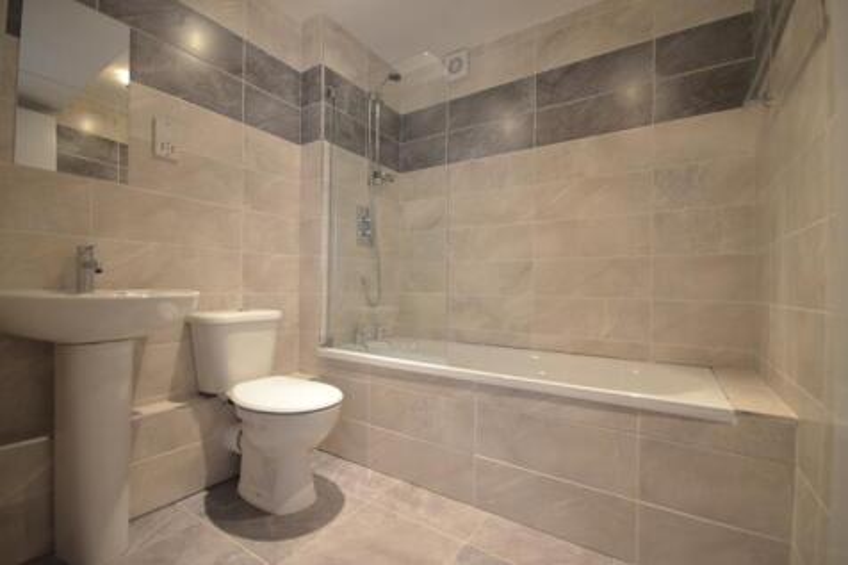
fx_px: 353
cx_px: 424
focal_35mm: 15
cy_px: 282
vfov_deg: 77.3
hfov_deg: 100.4
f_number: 4
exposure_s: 1/40
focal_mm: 10
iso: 2500
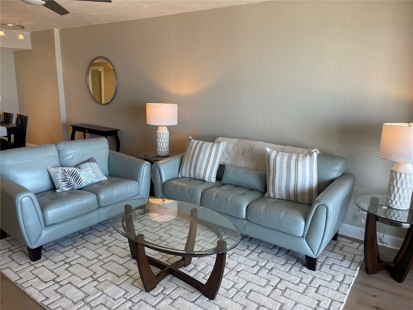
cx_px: 206
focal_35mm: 25
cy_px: 155
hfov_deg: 69.4
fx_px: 298
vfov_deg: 54.9
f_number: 1.6
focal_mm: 5.1
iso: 100
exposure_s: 1/120
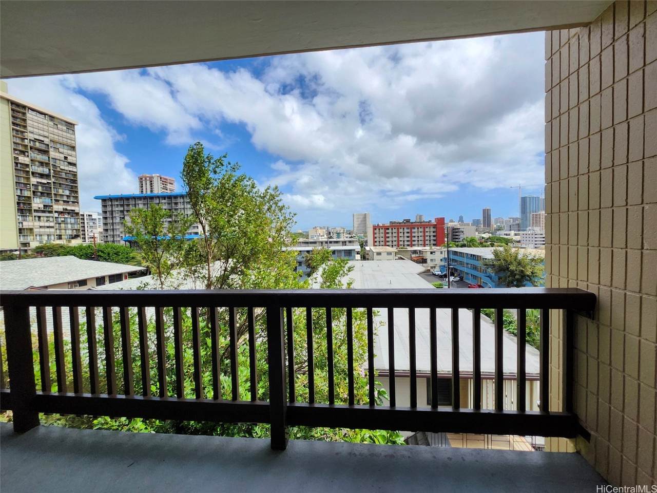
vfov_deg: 89.9
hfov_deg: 106.2
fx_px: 247
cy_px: 246
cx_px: 328
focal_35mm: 13
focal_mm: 1.74
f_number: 2.2
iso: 40
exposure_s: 1/1667
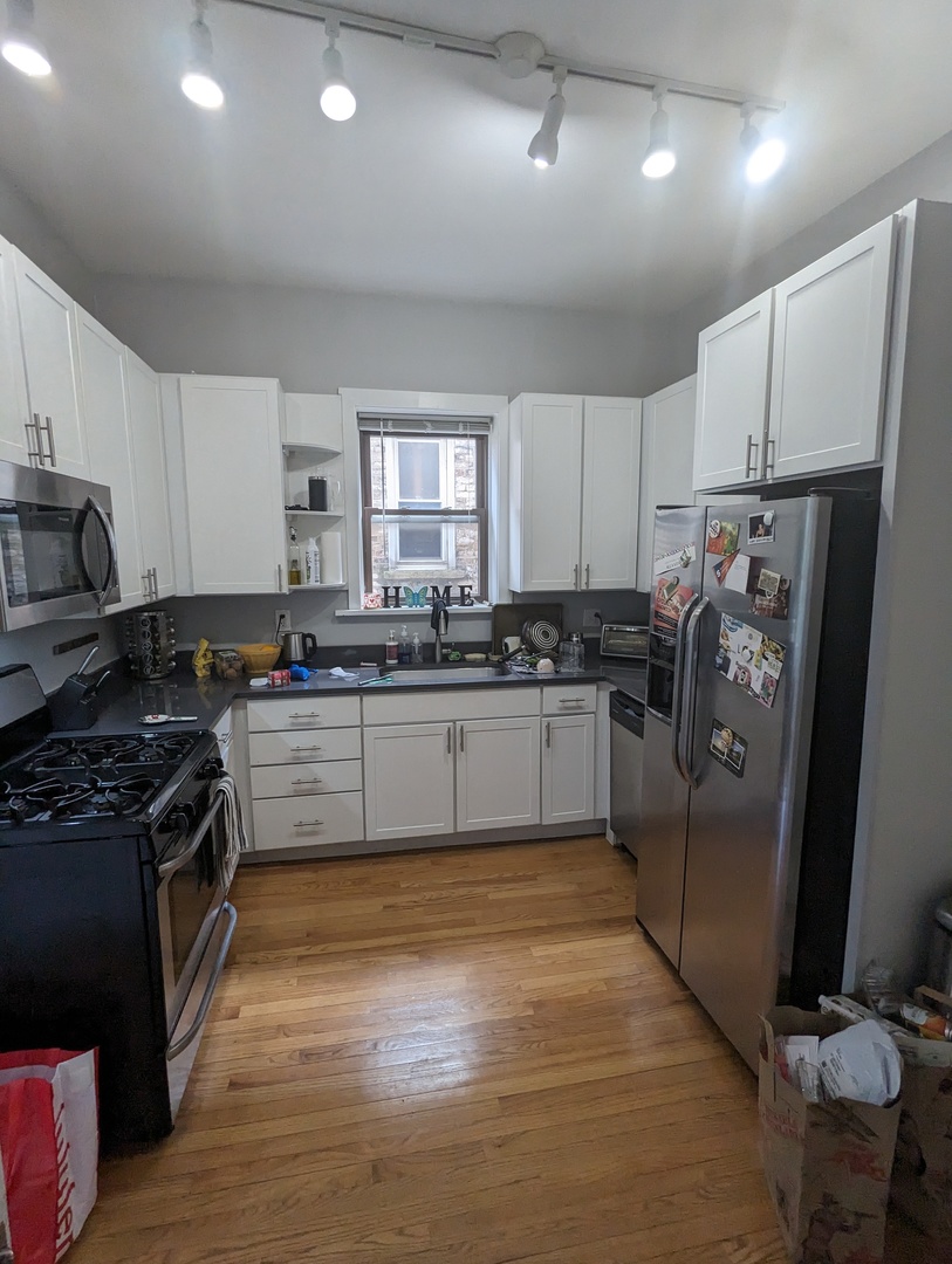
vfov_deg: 94.4
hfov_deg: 78.2
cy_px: 632
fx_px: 585
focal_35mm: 16
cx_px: 476
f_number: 2.2
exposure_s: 1/120
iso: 371
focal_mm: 2.35
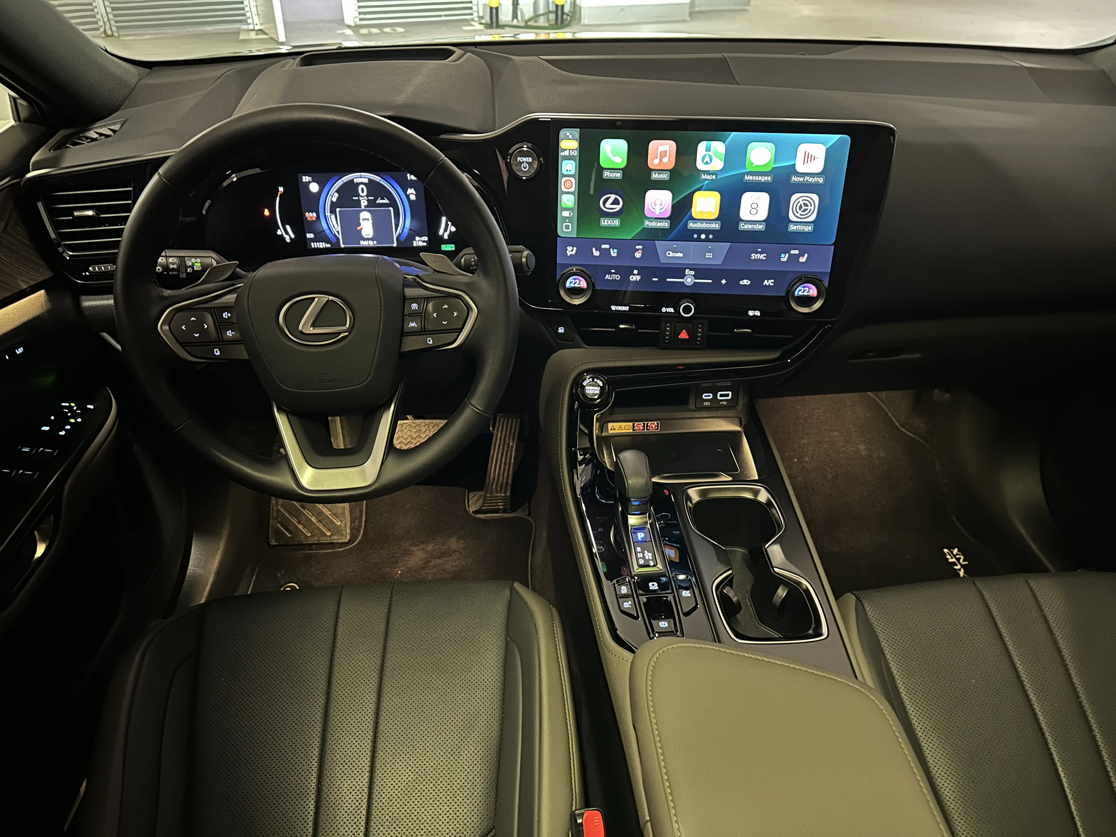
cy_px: 418
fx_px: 774
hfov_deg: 71.6
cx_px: 558
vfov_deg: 56.8
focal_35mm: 24
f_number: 1.78
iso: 1250
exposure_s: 1/9
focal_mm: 6.86
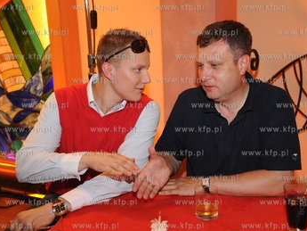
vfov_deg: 29.7
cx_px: 161
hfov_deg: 38.9
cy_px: 117
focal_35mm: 49
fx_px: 435
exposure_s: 1/80
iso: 800
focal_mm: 44
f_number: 5.6
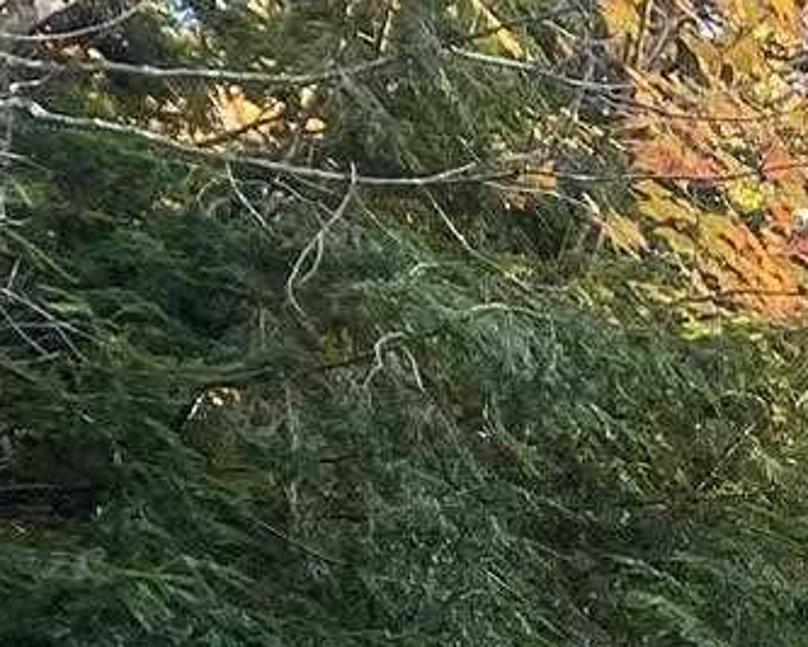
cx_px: 2342
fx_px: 3734
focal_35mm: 156
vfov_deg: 8.7
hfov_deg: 9.8
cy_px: 1723
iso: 80
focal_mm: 4.25
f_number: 1.8
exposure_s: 1/122
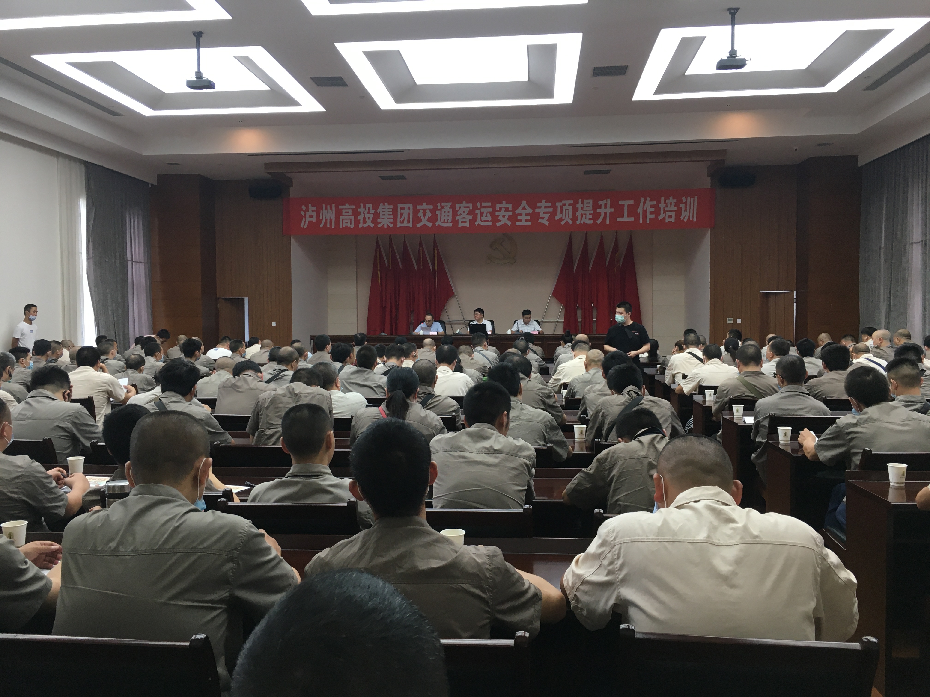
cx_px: 465
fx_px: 779
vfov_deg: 48.2
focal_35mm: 29
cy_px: 348
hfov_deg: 61.7
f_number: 2.2
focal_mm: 4.15
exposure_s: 1/33
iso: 64
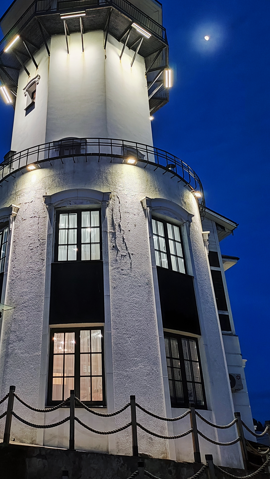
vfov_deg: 60.7
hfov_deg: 36.1
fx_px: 407
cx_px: 81
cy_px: 204
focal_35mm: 32
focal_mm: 4.71
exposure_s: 1/33
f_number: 1.79
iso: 877
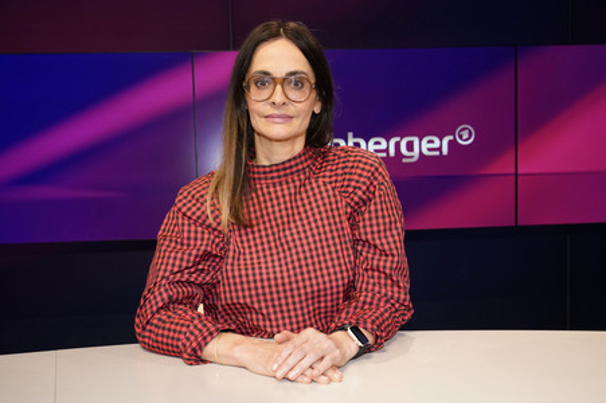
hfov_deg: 55.8
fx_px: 572
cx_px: 303
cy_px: 202
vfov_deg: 38.8
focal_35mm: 34
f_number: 5
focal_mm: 34
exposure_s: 1/160
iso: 2000
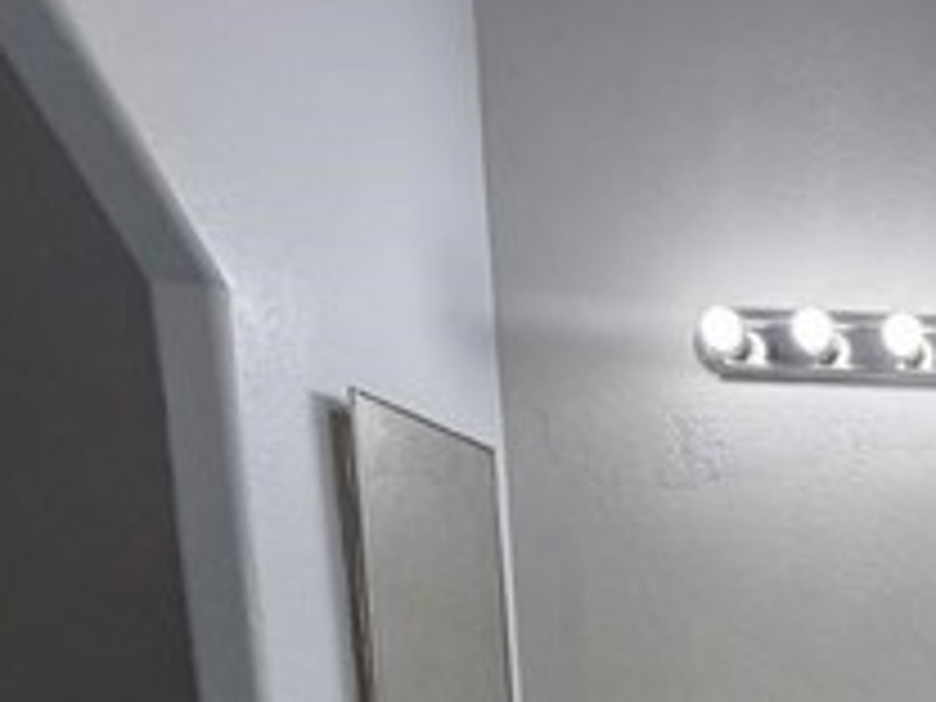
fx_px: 1163
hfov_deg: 34.7
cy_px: 918
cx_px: 1130
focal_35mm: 43
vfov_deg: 27.8
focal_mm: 2.22
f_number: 2.2
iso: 100
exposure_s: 1/120
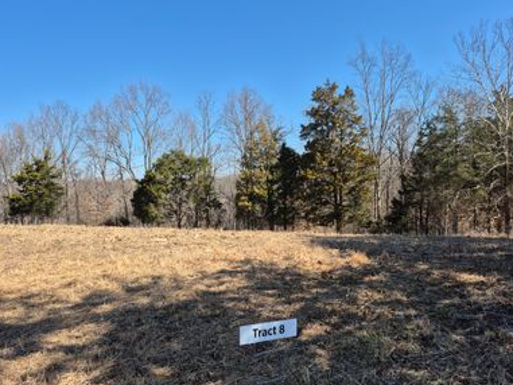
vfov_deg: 53.1
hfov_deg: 67.2
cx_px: 279
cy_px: 192
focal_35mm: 26
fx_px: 385
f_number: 1.8
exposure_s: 1/1144
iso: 25
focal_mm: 5.4
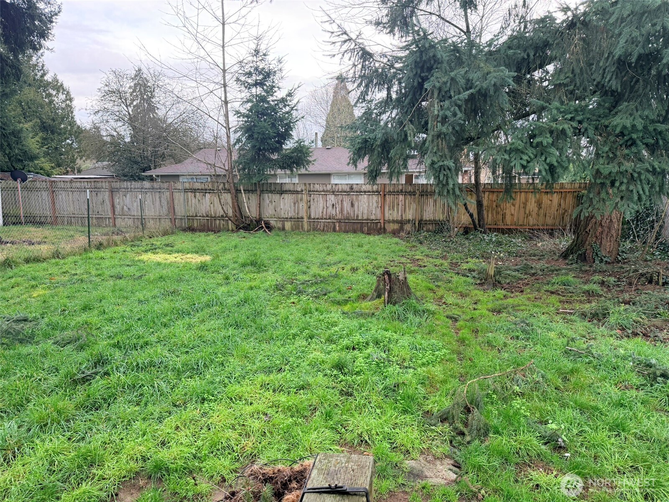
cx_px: 334
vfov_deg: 56.8
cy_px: 251
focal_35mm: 24
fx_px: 464
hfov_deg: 71.6
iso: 100
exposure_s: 1/190
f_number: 1.78
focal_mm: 6.76
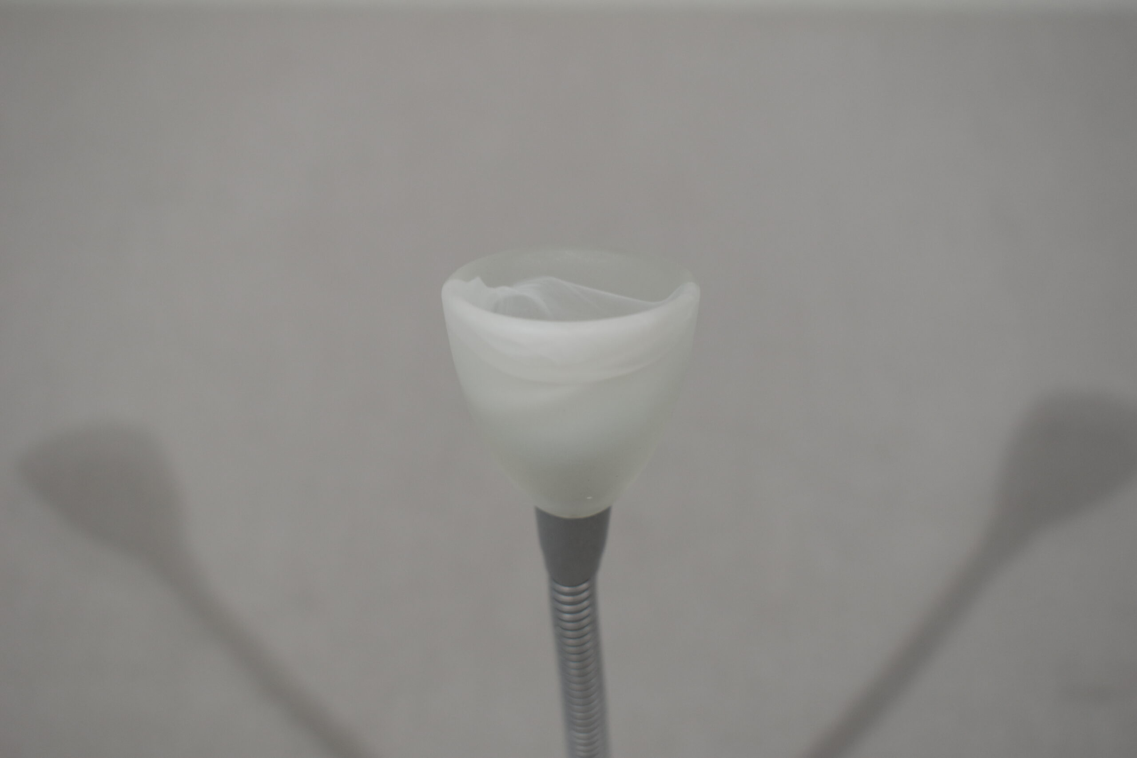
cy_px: 379
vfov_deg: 25.8
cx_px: 568
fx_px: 1658
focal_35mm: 52
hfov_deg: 37.8
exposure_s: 1/125
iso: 360
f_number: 5.6
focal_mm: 35
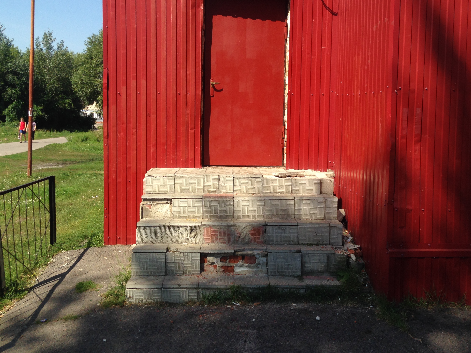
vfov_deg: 36.7
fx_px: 531
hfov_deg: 47.8
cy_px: 145
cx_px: 253
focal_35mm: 39
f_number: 2.4
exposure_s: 1/1427
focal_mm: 4.12
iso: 50
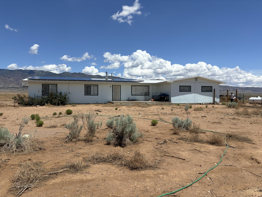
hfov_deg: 67.3
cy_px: 98
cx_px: 131
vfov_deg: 53.1
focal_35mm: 26
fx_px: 197
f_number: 1.6
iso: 50
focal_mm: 5.96
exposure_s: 1/5952
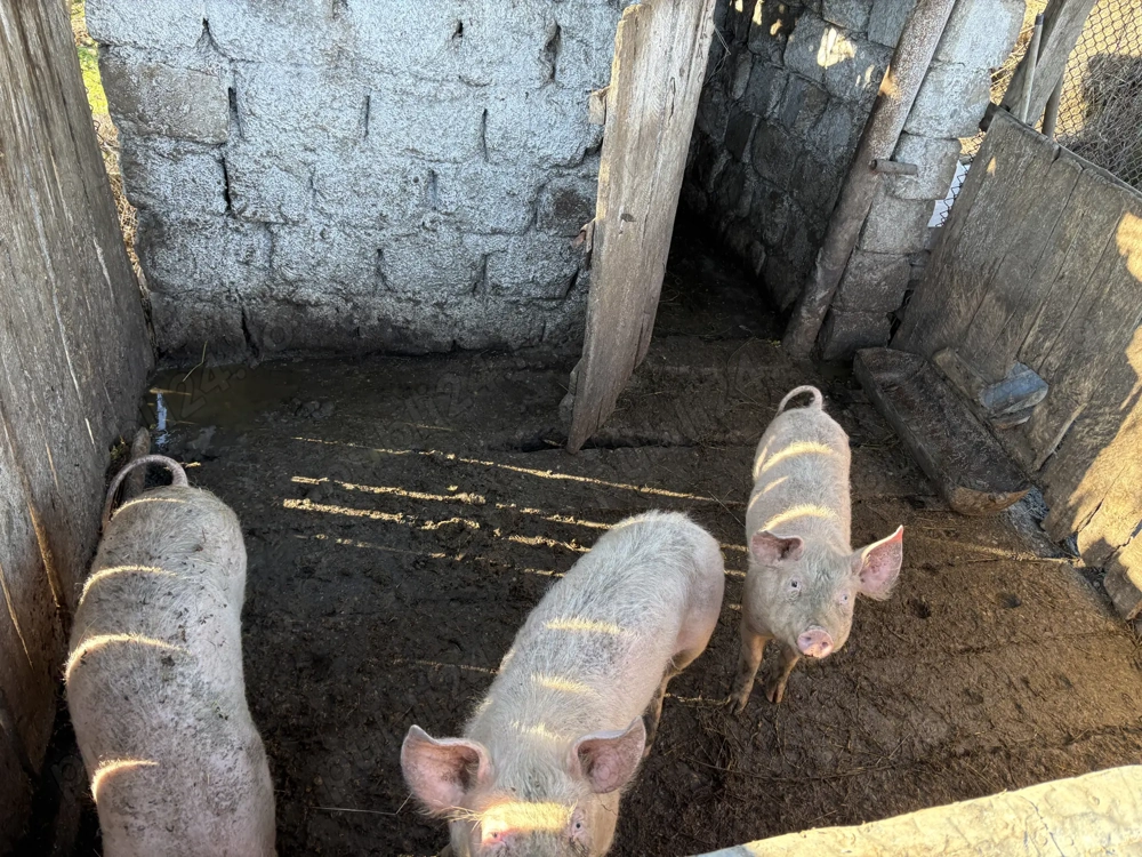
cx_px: 571
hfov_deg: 67.3
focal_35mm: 26
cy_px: 428
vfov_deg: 53.1
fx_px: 858
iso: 80
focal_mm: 5.96
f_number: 1.6
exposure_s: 1/138
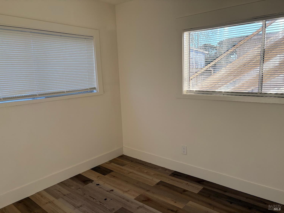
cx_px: 142
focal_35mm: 26
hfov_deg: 67.3
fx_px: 213
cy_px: 106
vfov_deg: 53.1
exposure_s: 1/791
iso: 64
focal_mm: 5.96
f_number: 1.6
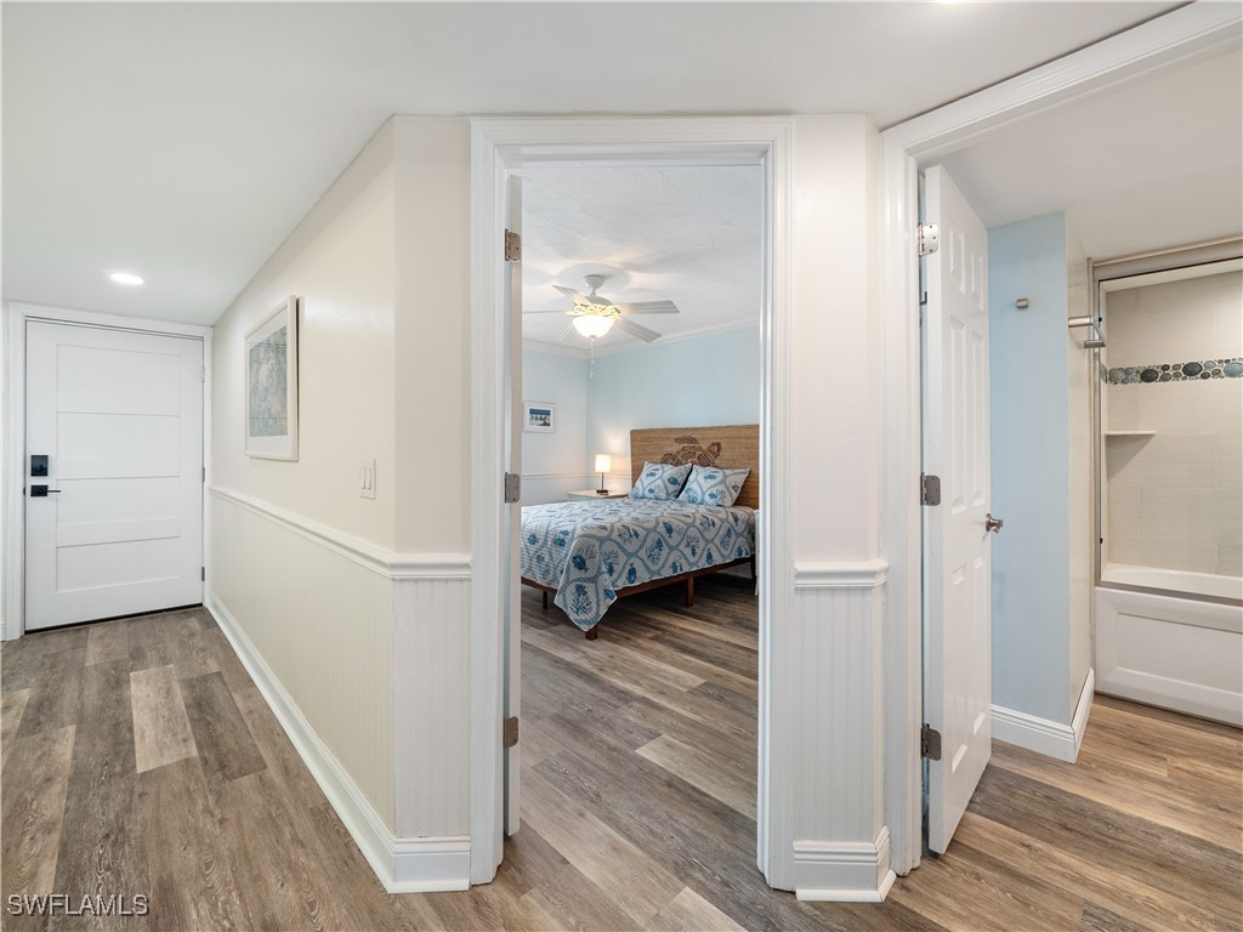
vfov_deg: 85.7
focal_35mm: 14
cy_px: 466
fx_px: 503
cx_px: 622
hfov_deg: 102.1
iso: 200
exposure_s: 1/3
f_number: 7.1
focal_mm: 7
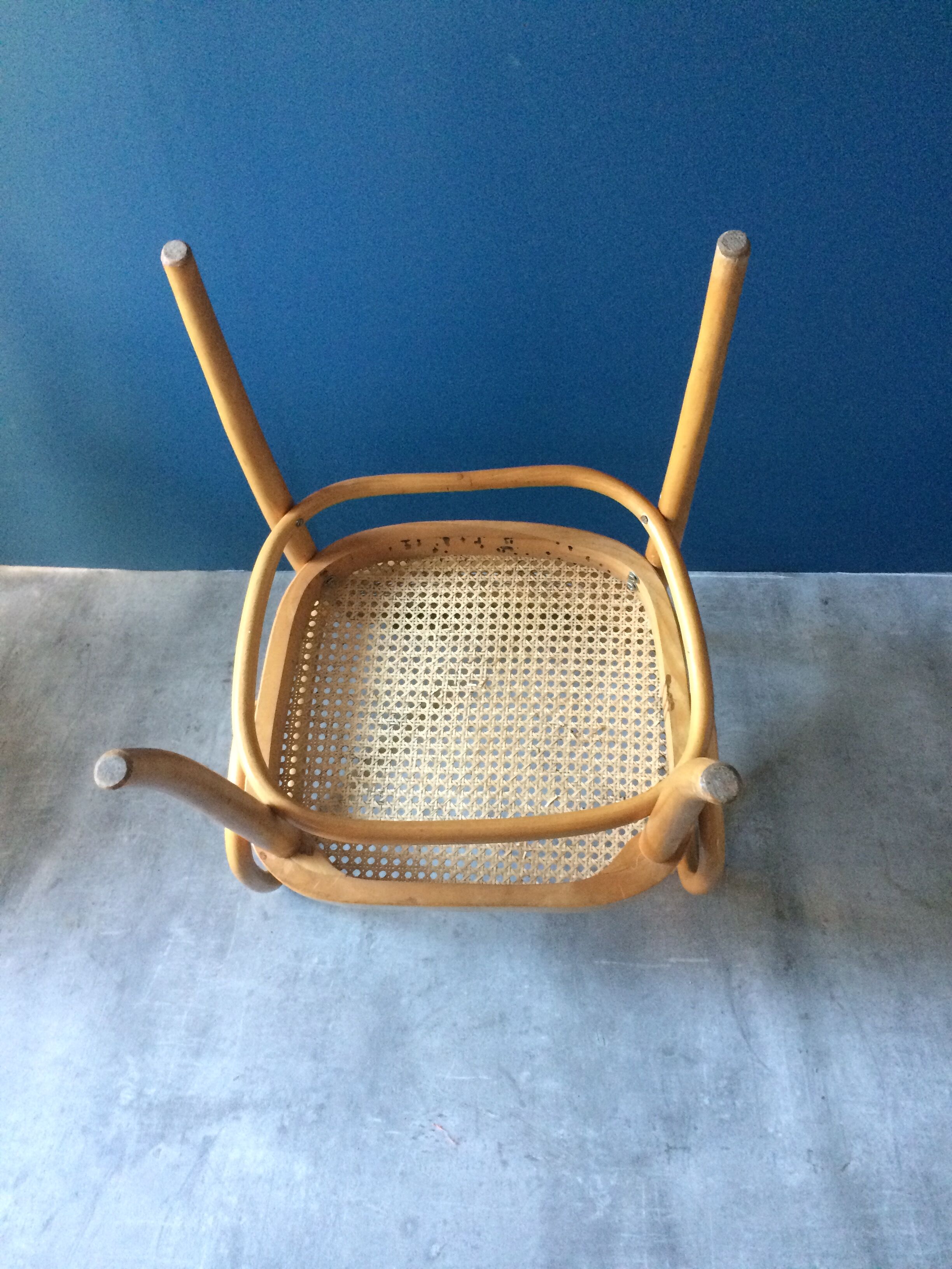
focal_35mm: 29
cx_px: 476
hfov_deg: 48.2
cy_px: 634
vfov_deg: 61.7
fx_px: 1063
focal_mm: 4.15
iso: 250
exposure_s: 1/20
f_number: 2.2
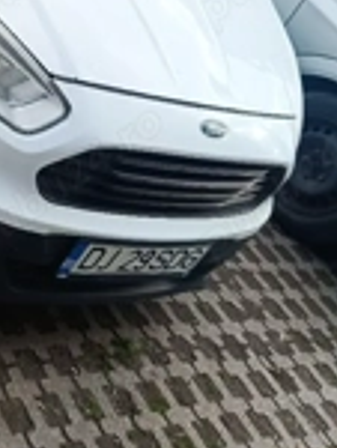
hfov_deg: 20.8
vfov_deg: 28.1
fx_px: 828
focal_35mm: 64
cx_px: -107
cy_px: -15
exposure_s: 1/192
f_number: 1.88
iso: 53
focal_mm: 5.59
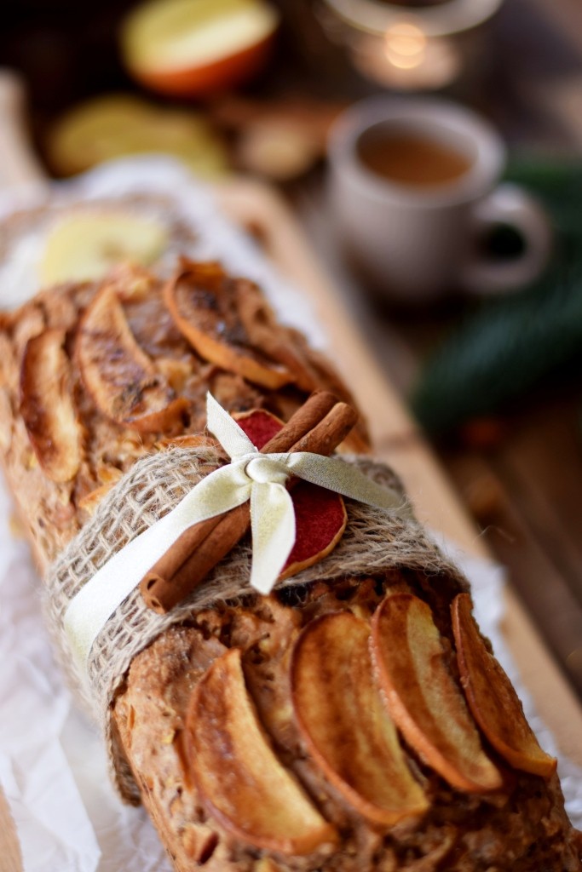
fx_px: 1818
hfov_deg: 18.2
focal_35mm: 75
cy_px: 436
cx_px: 291
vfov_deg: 27.0
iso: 100
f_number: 1.8
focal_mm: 50
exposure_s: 1/200
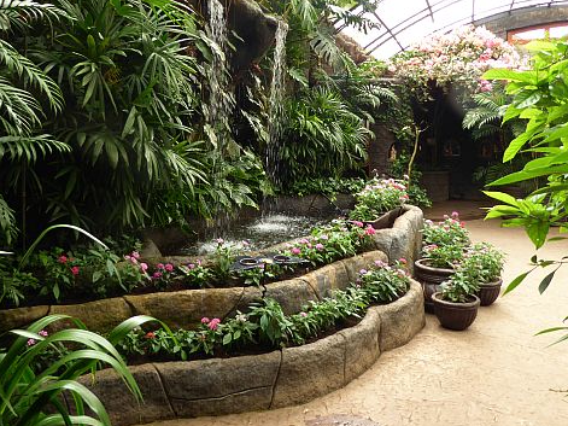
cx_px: 259
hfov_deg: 53.9
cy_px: 142
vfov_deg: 41.2
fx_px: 558
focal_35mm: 34
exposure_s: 1/80
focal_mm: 4.3
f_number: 3.3
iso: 100
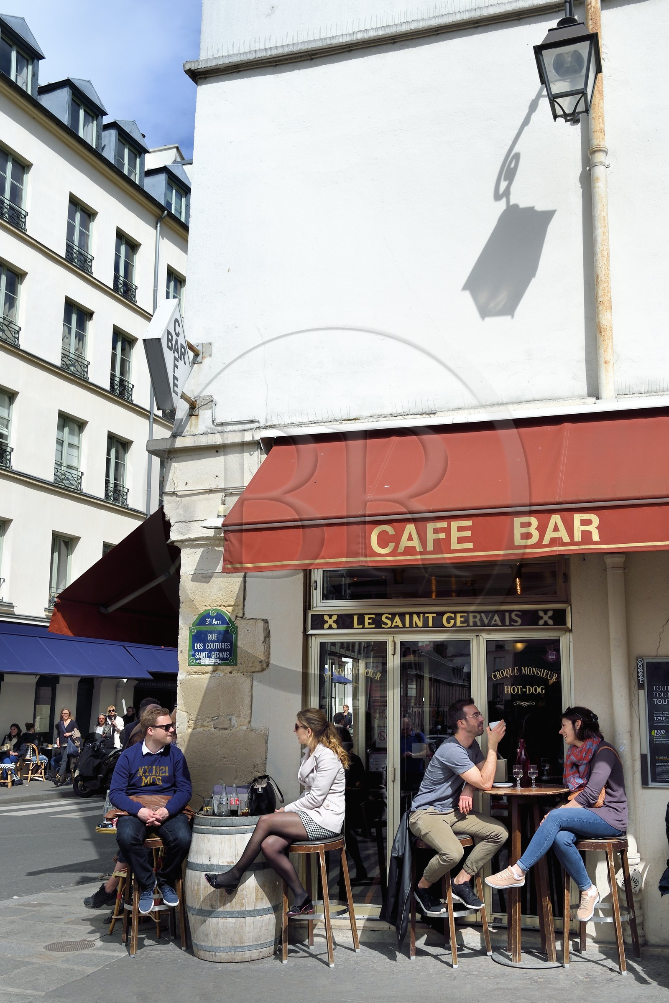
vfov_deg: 55.8
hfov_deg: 38.9
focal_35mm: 34
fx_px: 948
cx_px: 334
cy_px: 502
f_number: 14
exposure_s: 1/320
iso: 400
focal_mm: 34
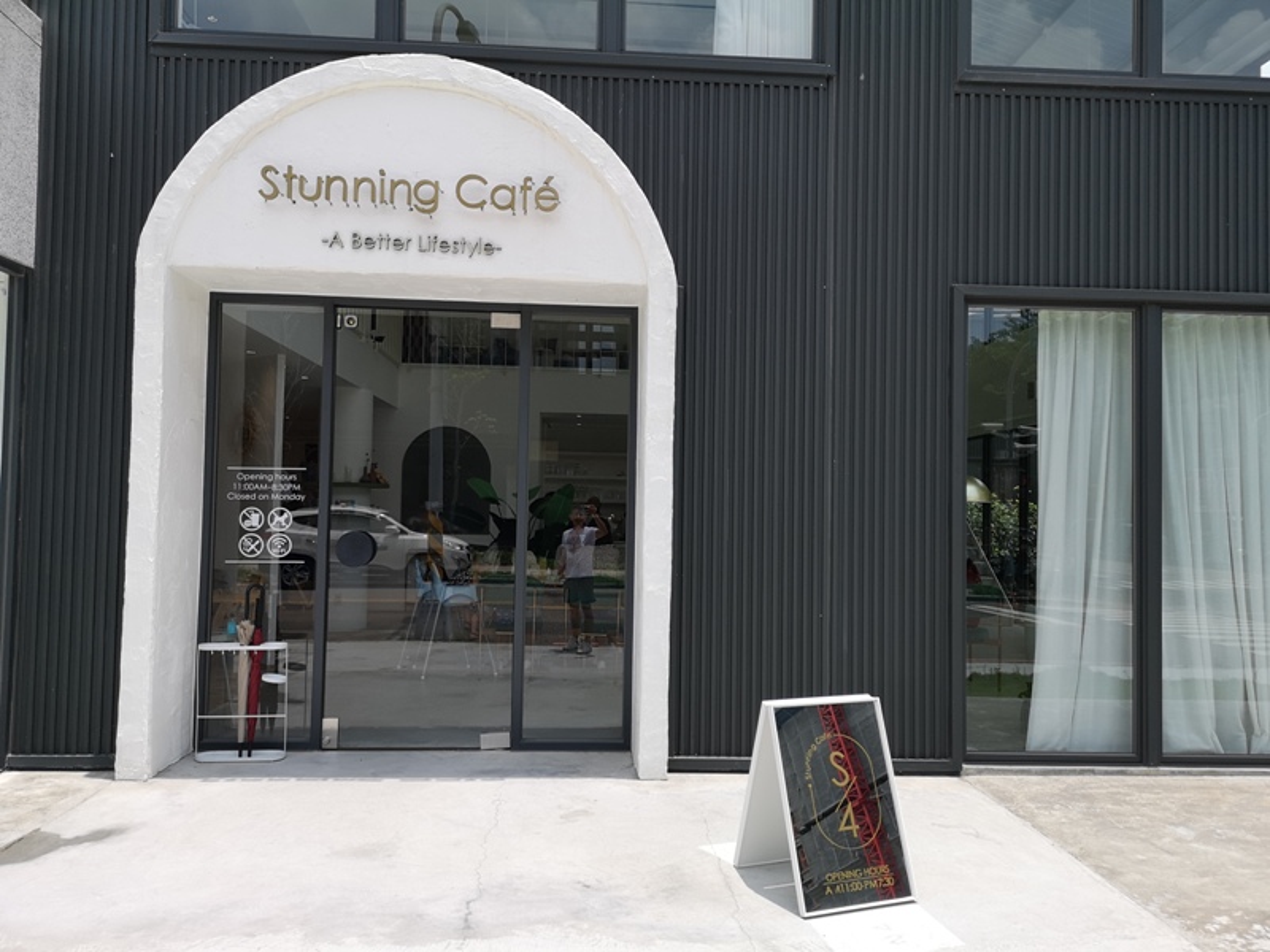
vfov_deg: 51.4
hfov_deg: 65.3
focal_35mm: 27
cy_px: 476
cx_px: 635
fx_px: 991
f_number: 1.8
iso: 50
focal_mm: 3.95
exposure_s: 1/1580
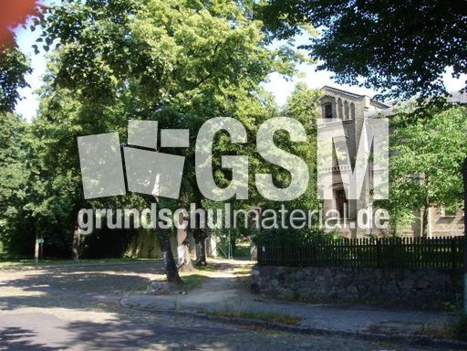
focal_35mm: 38
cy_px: 176
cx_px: 234
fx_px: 513
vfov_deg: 37.7
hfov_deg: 49.0
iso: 64
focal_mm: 6.4
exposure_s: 1/84.7
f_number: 5.7
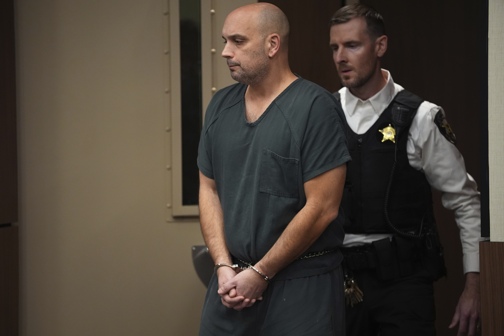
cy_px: 168
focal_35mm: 200
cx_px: 252
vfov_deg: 6.9
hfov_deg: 10.3
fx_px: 2800
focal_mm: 200
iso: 3200
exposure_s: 1/640
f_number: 2.8
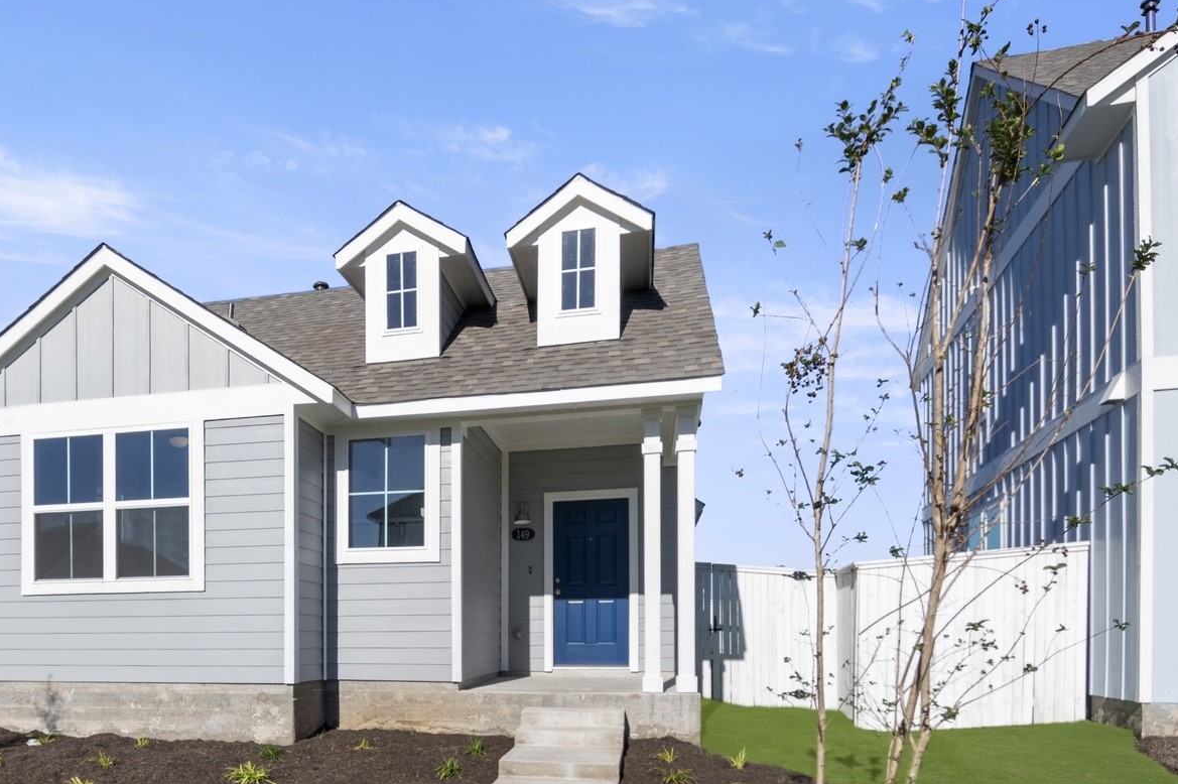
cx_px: 362
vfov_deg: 26.9
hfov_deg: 39.0
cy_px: 459
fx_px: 1635
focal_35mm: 50
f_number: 8
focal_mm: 24
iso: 400
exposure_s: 1/800
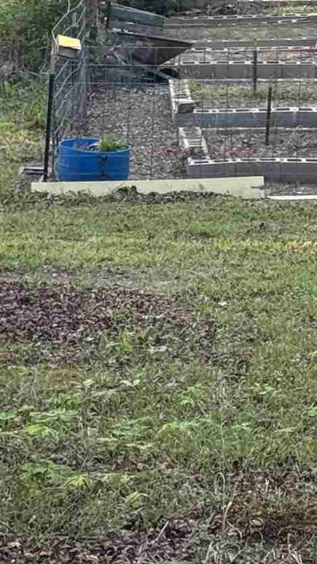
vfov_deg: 10.8
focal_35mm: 193
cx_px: 655
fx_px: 2884
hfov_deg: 6.1
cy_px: -212
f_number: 1.78
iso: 80
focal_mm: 6.76
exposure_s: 1/149
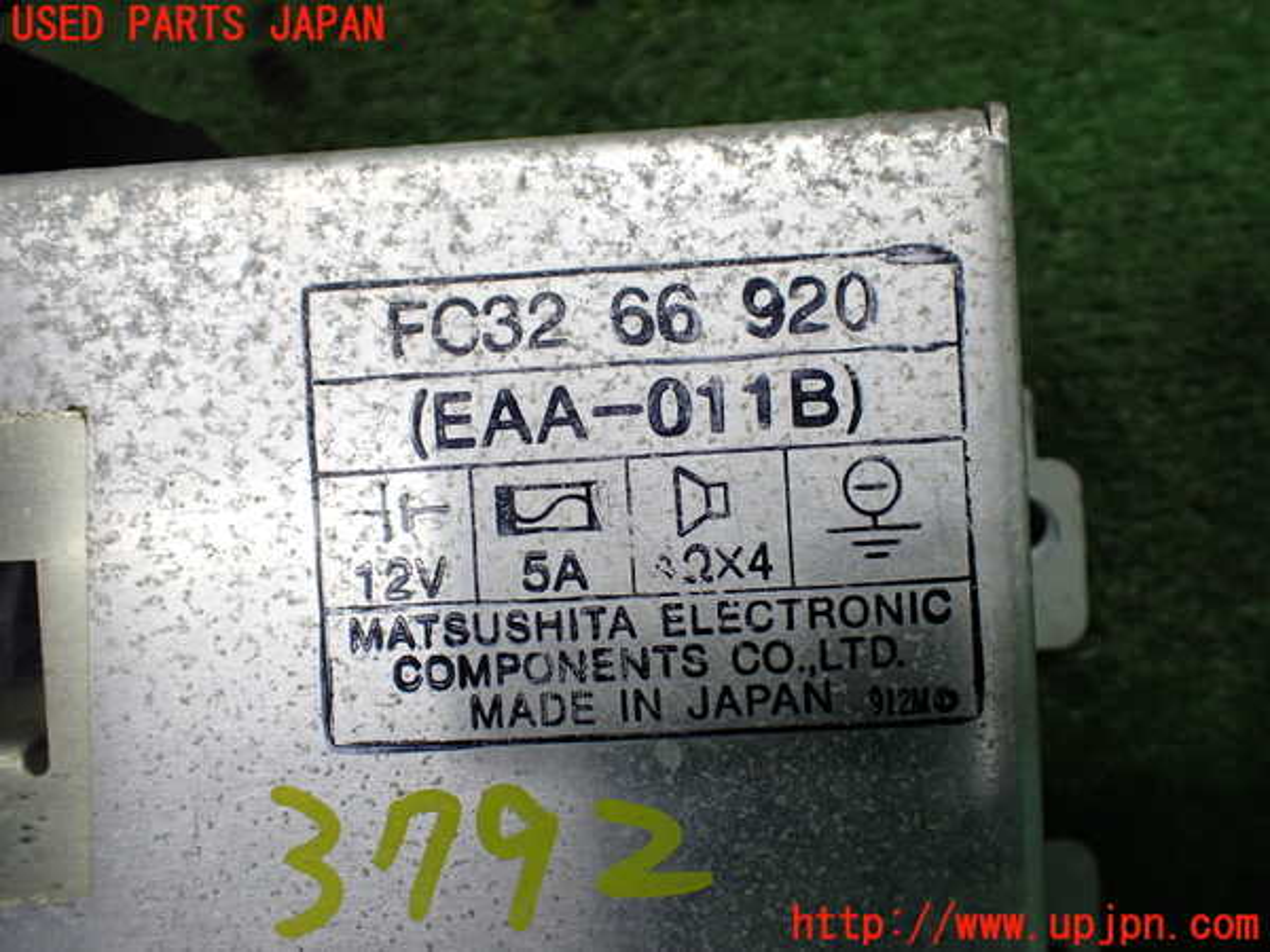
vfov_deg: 46.8
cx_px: 635
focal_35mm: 30
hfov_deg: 60.0
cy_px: 476
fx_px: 1101
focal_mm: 5.4
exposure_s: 1/125
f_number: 2.3
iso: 250
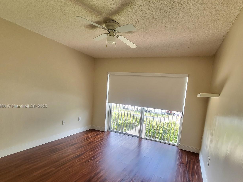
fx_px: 119
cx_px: 142
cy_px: 106
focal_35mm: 17
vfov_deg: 74.1
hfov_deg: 90.2
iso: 160
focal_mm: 1.74
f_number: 2.2
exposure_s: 1/60
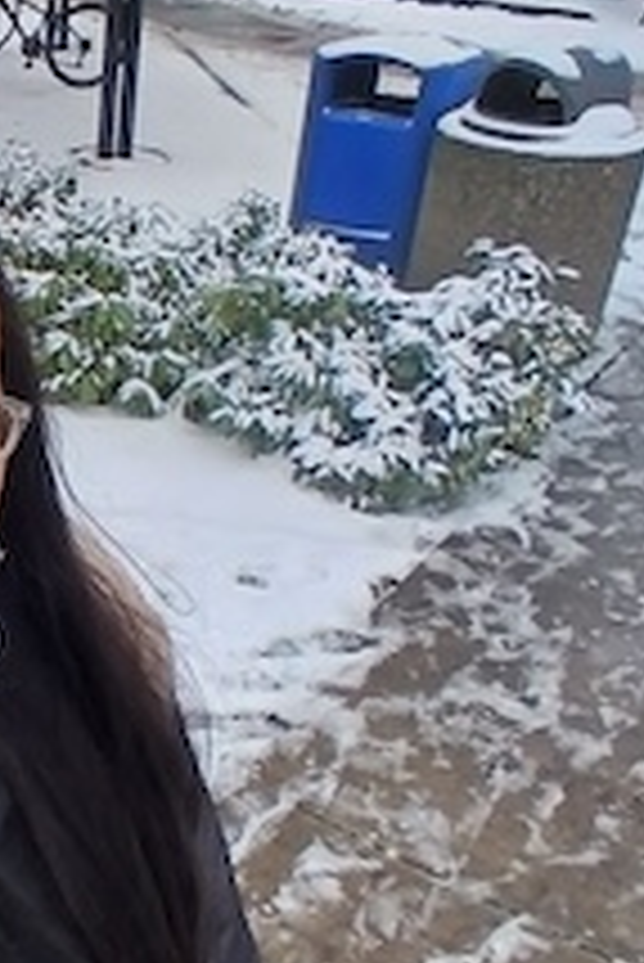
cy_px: 603
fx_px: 1179
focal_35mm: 44
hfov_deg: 27.6
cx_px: -86
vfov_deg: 44.1
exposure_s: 1/168
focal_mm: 1.4
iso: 50
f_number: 2.2
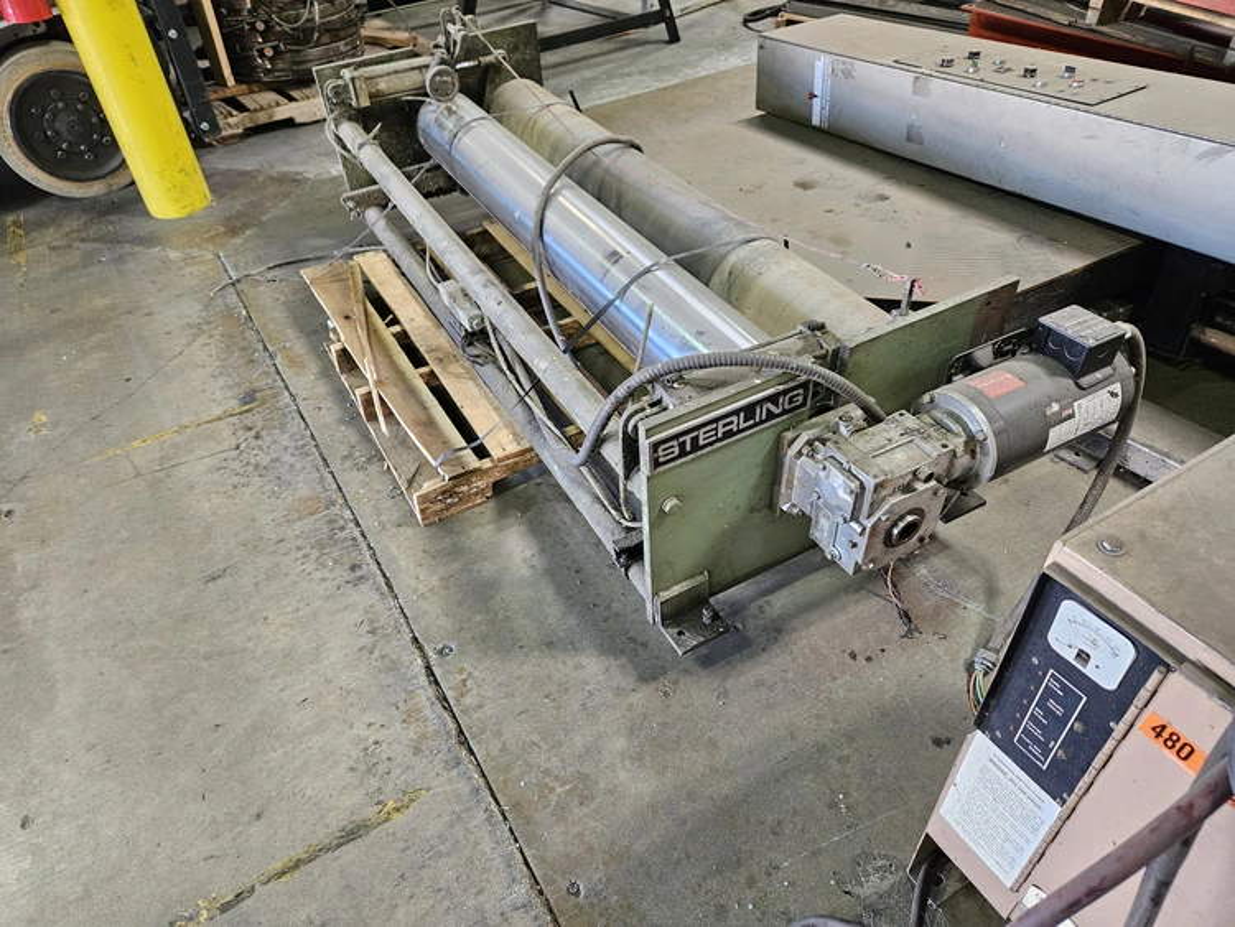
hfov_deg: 73.9
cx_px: 618
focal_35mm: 23
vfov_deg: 58.9
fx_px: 821
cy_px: 464
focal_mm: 5.4
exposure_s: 1/120
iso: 500
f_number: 1.8
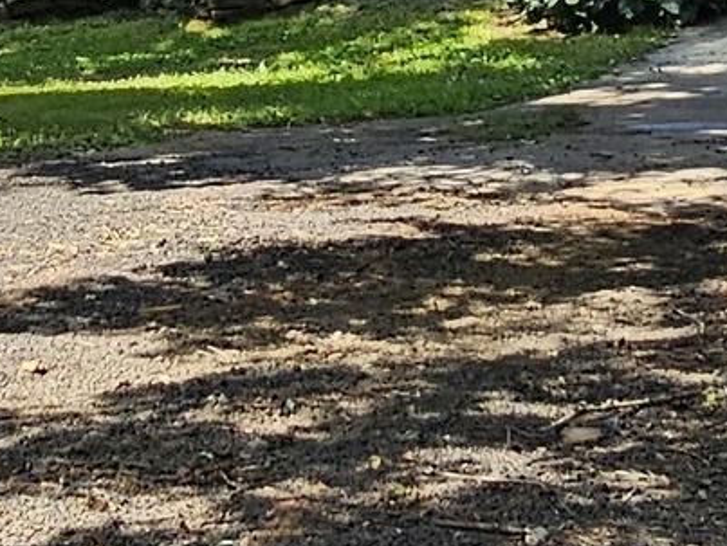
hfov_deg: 19.8
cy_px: -193
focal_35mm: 99
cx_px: 334
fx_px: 2081
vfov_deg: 14.3
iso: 50
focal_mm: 2.2
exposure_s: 1/696
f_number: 2.2
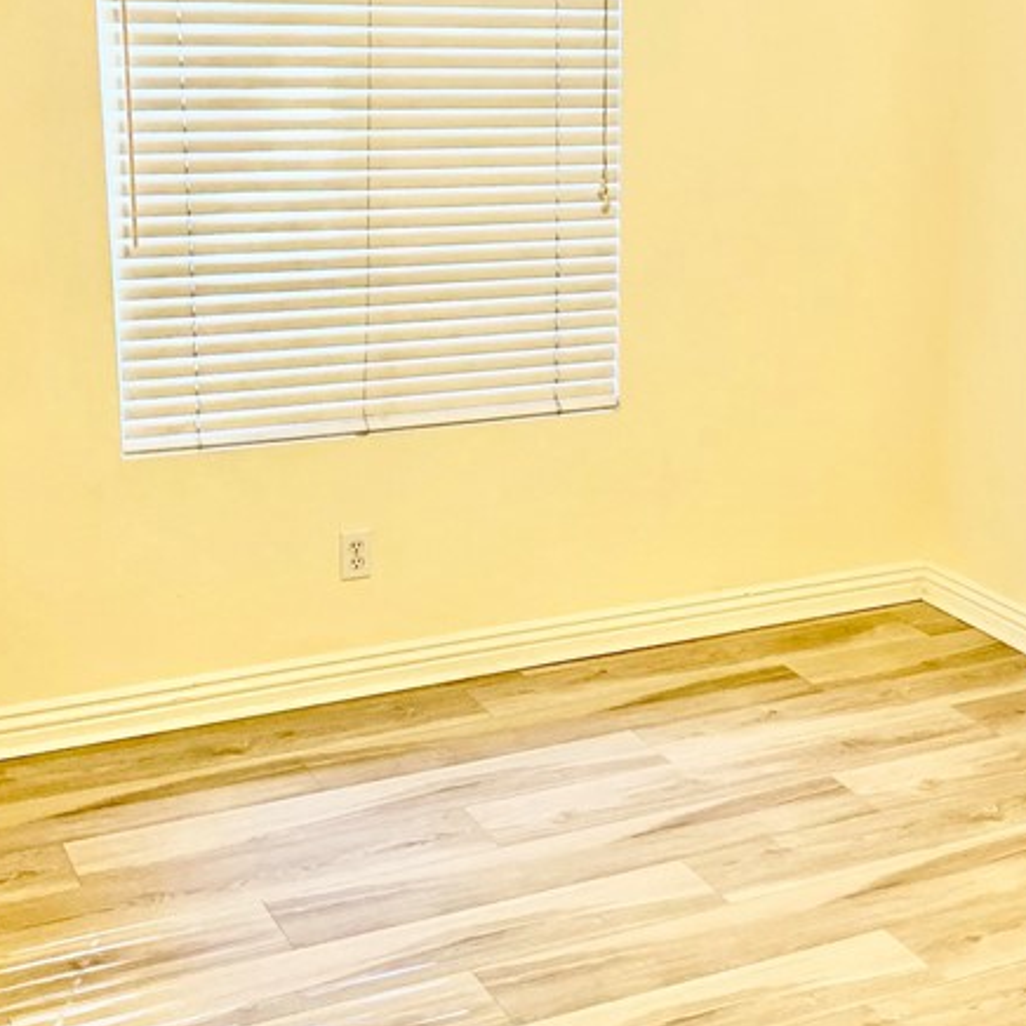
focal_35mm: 54
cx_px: 722
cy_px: 428
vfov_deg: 31.6
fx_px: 1811
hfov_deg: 31.3
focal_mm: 4.25
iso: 100
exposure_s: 1/60
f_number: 1.8
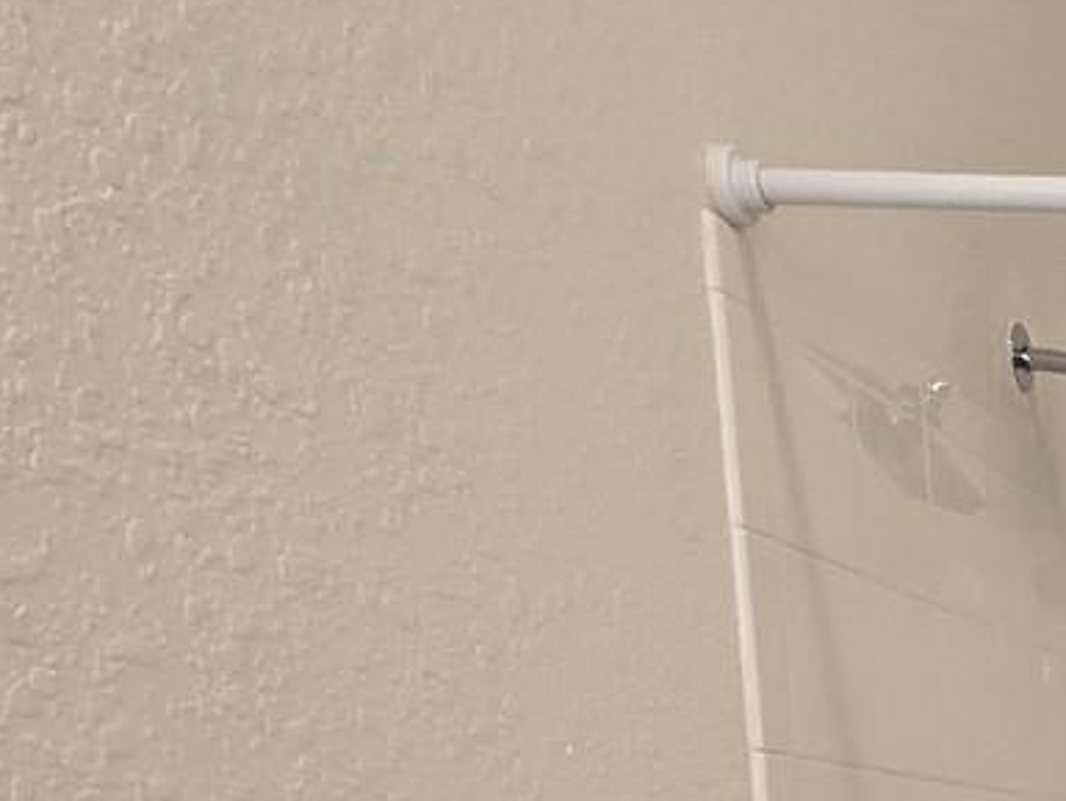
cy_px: 1314
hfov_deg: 24.2
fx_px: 1663
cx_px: 1739
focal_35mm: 54
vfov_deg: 21.2
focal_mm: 2.2
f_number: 2.2
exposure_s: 1/60
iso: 50
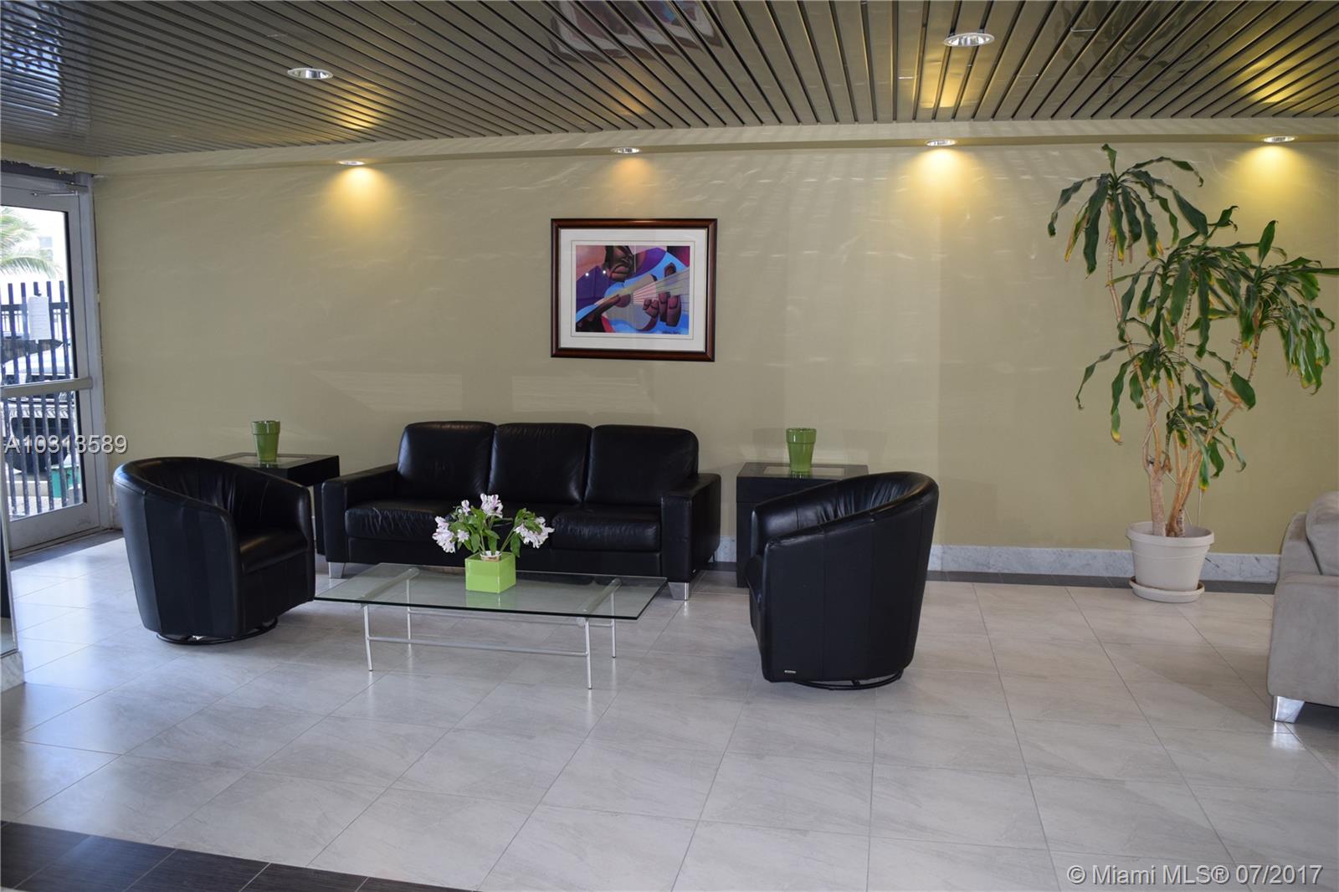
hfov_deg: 67.4
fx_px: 1004
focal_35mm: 27
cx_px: 670
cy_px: 446
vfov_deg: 47.9
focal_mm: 18
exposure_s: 1/100
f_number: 5
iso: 800
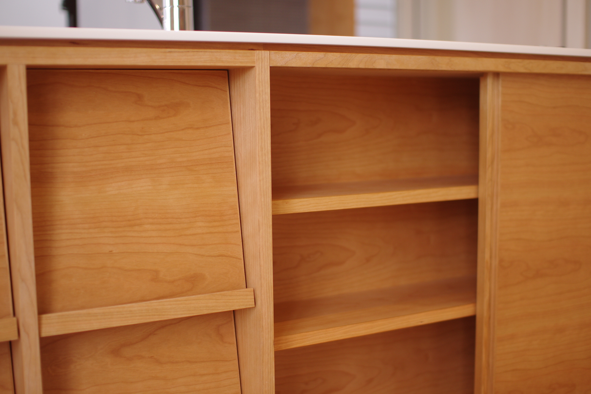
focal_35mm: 45
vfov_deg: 29.9
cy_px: 197
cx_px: 296
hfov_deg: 43.6
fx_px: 739
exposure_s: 1/125
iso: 200
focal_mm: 30
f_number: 1.8
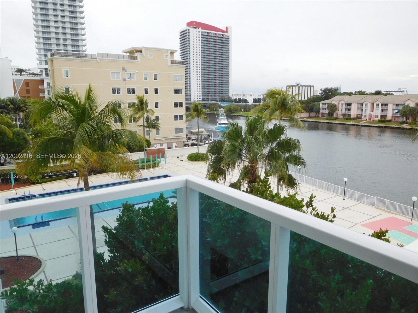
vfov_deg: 54.9
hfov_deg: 69.4
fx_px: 302
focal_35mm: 25
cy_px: 156
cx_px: 209
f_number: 3.4
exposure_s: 1/320
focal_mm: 4.5
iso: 125
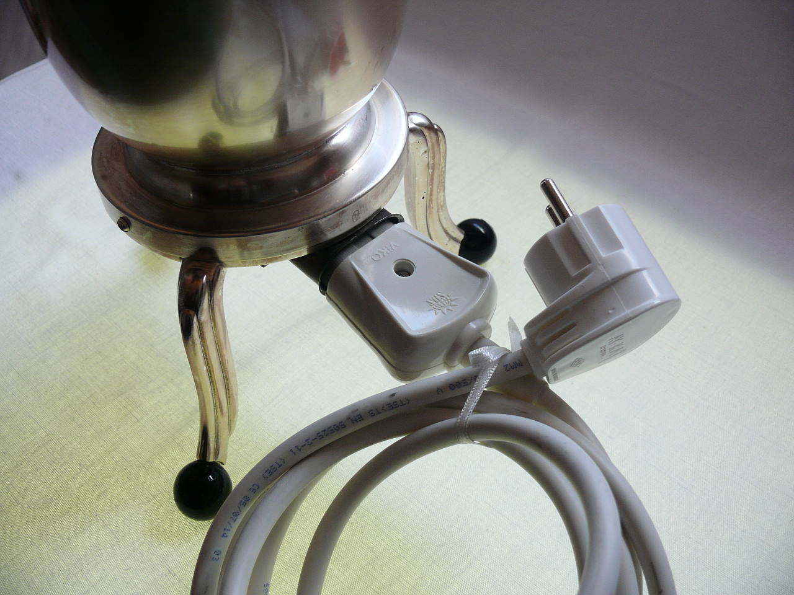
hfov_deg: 52.6
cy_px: 298
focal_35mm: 35
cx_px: 397
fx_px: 803
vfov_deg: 40.7
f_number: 3.2
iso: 100
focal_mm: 7.4
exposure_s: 1/100
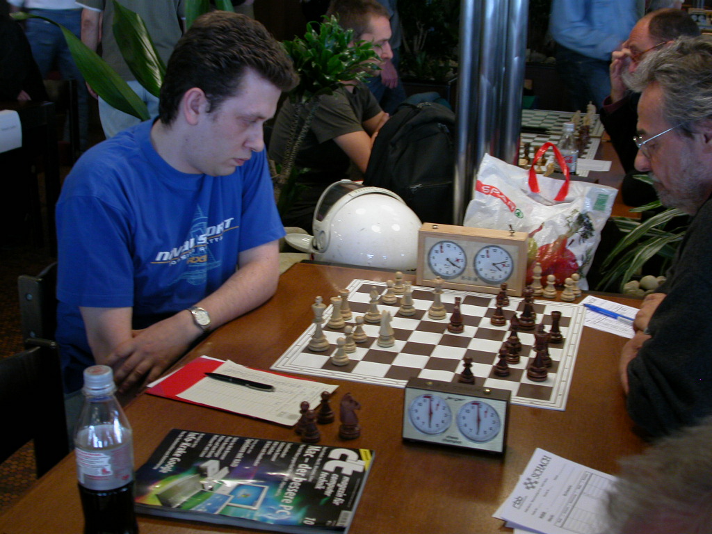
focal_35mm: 46
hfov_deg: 41.2
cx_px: 356
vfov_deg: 31.5
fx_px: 946
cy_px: 267
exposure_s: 1/22.1
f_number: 2.8
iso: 100
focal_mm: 9.6
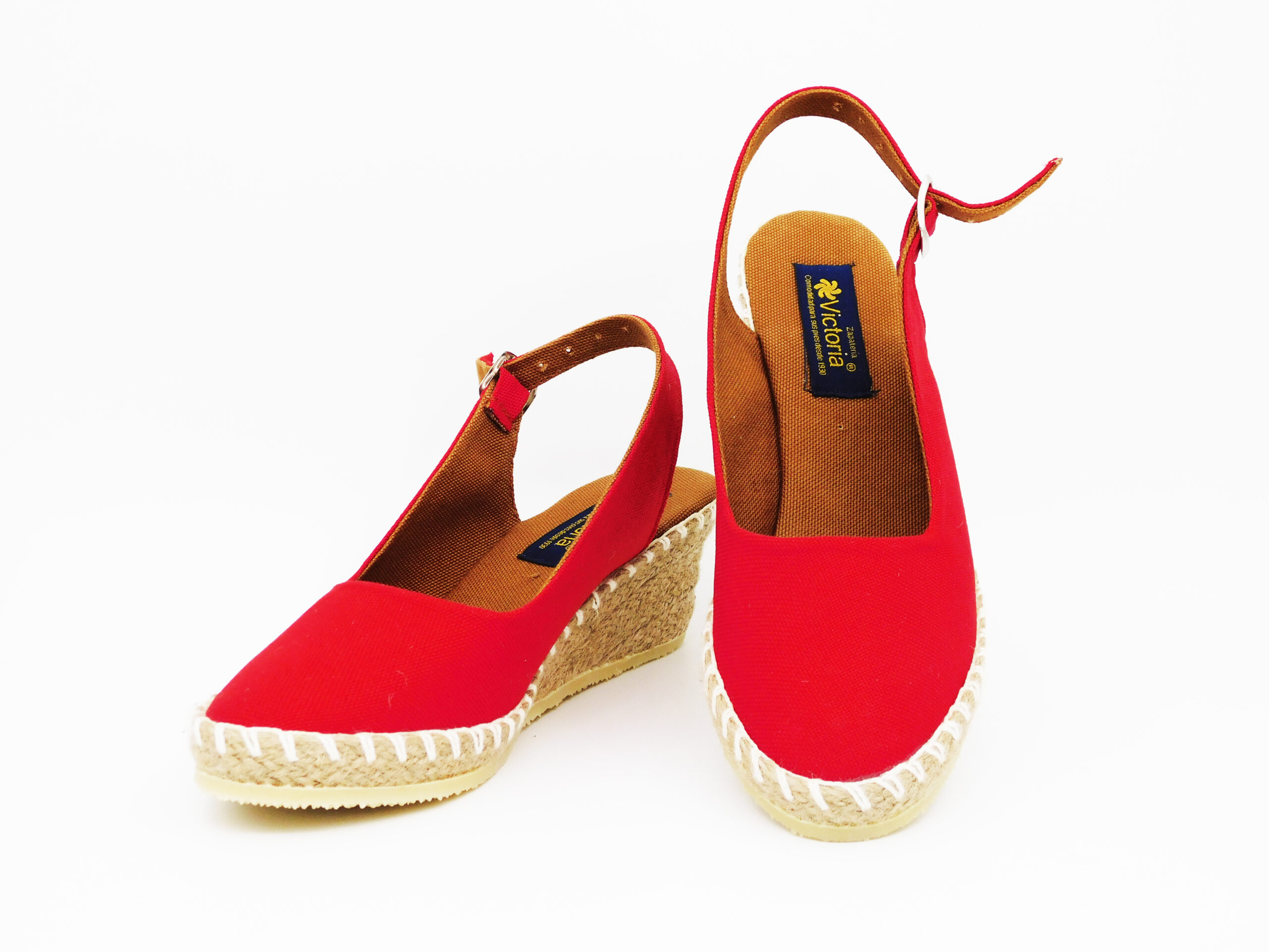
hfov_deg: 37.5
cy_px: 476
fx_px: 1870
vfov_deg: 28.6
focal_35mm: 51
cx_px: 634
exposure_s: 1/320
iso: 125
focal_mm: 9
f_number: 3.8
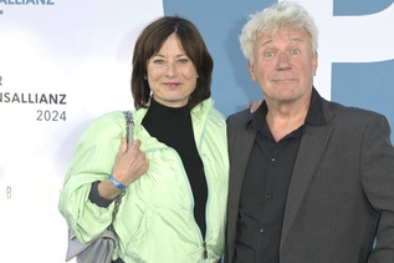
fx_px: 809
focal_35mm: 74
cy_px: 173
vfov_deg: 18.4
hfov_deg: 27.2
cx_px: 252
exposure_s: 1/250
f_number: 6.3
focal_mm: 52
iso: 500
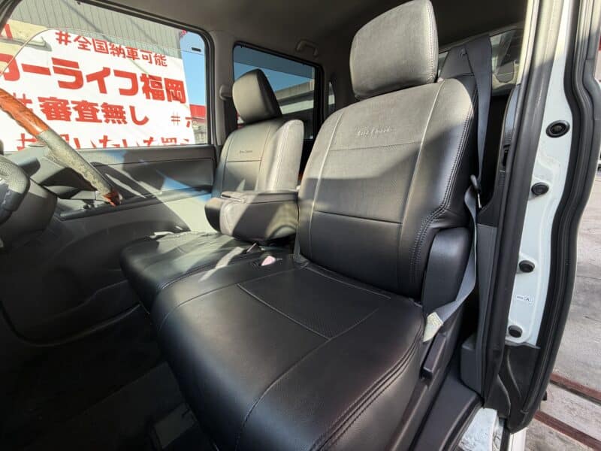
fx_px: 243
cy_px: 226
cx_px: 300
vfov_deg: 85.7
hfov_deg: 102.1
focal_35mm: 14
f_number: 2.2
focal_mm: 2.22
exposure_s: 1/121
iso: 100
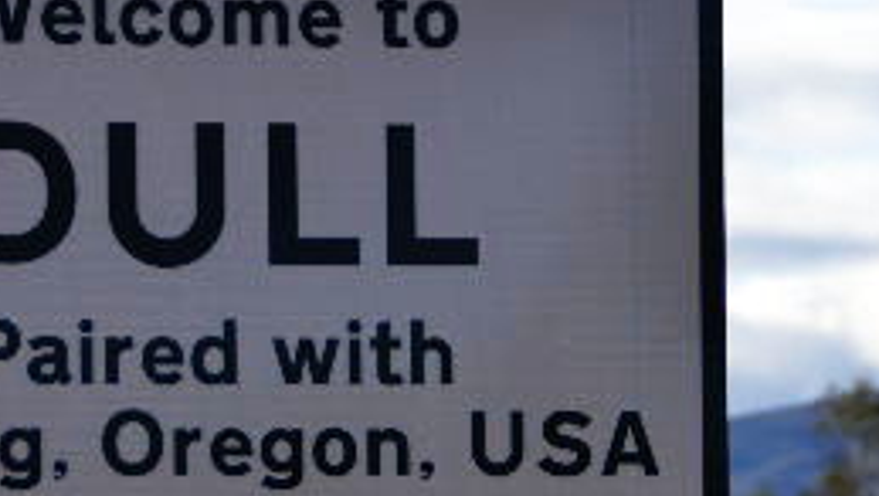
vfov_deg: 2.9
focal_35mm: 425
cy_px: 387
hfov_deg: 5.1
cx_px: 356
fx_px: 9922
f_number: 5.6
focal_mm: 95
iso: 125
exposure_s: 1/500
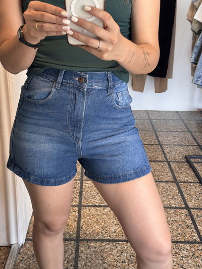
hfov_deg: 30.3
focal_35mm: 48
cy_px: 134
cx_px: 101
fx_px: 373
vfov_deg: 39.6
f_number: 1.78
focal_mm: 6.76
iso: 64
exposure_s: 1/100
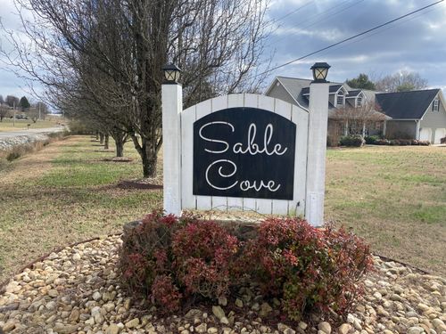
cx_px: 223
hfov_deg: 67.3
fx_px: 335
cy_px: 167
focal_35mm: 26
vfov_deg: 53.1
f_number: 1.8
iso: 32
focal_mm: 4.25
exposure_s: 1/1232
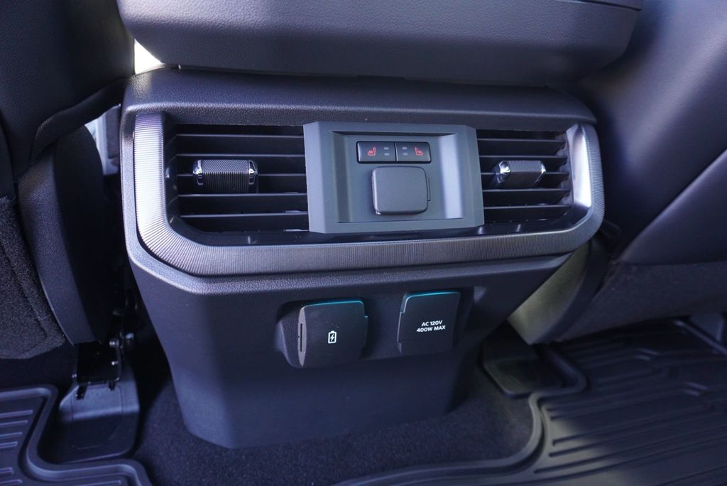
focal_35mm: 24
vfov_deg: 53.2
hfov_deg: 73.7
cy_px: 243
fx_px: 485
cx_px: 364
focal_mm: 16
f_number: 4
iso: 1600
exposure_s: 1/60
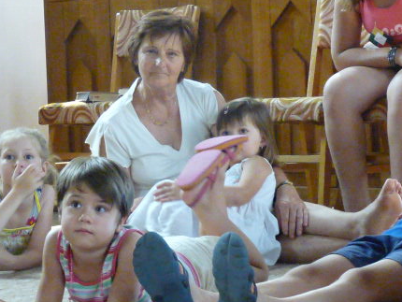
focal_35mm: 116
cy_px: 177
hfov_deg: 17.0
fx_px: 1348
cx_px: 179
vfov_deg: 12.8
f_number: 3
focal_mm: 7.8
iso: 800
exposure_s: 1/20
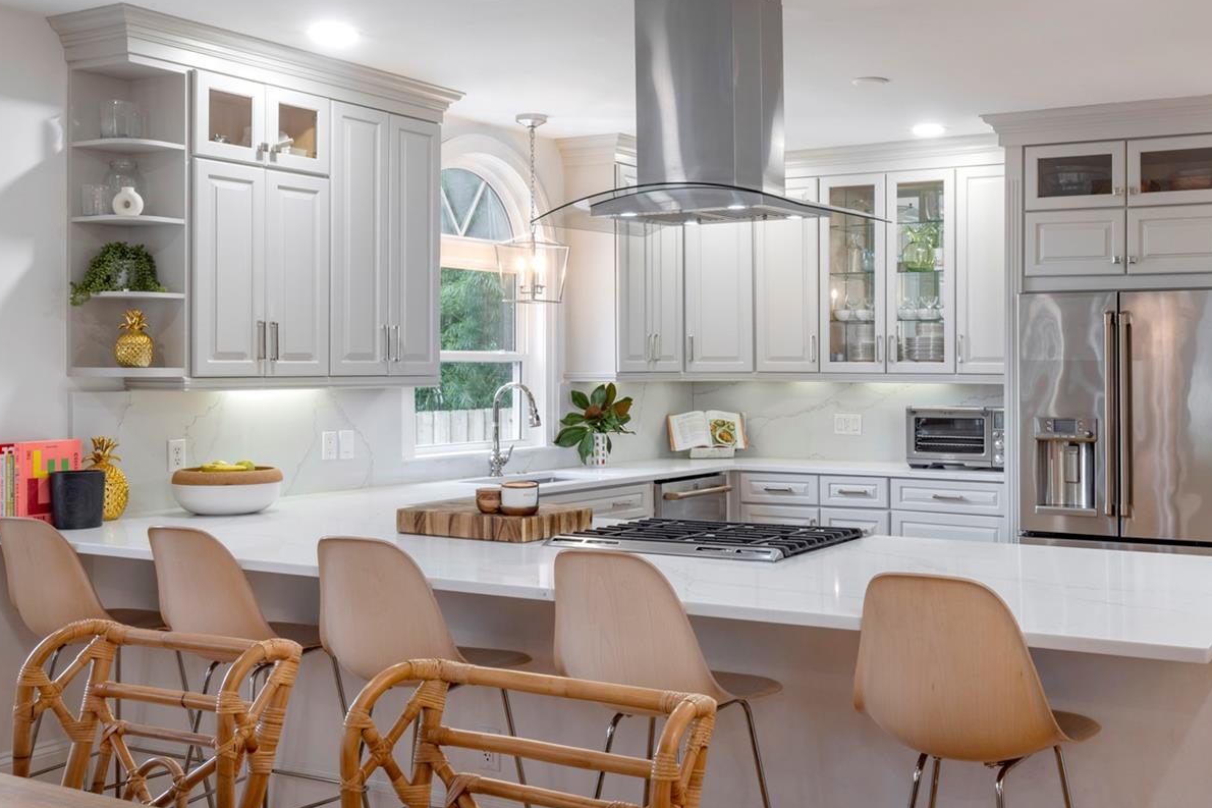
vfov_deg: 34.1
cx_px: 752
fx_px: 1313
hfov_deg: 49.1
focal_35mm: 39
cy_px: 473
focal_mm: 29
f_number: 16
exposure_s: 1/6
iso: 125
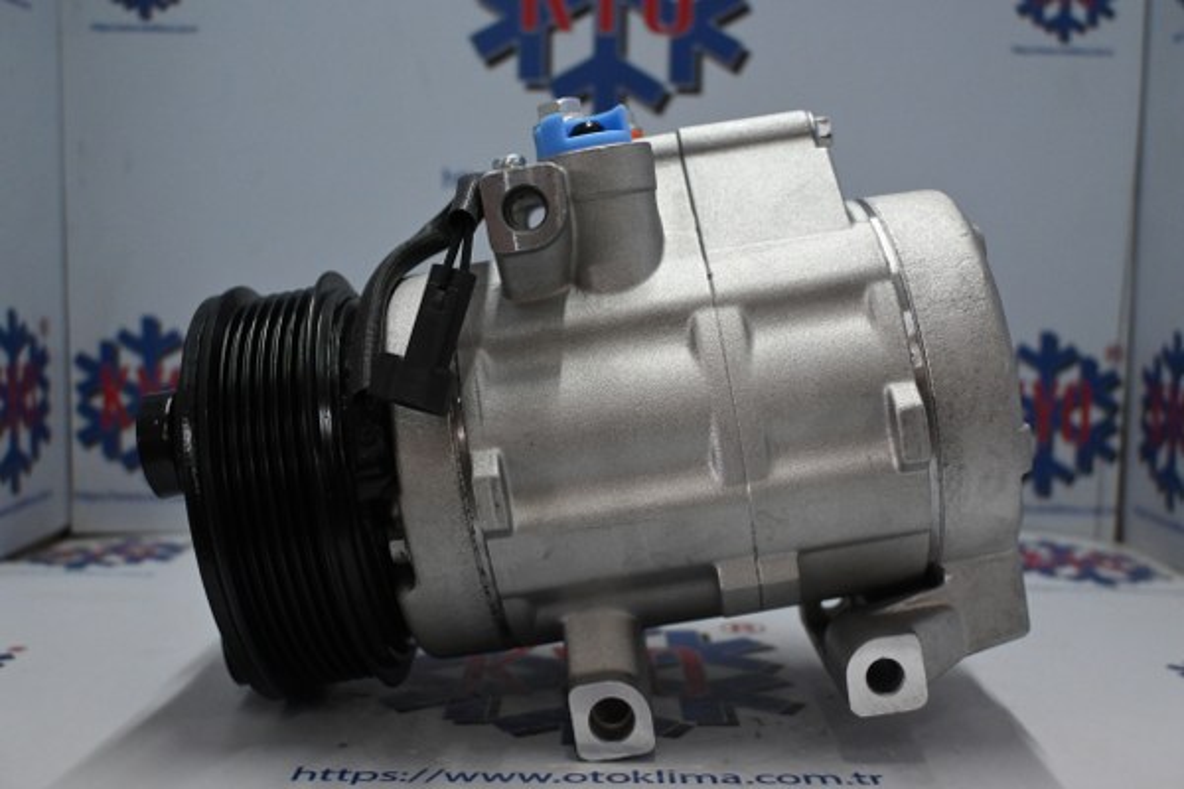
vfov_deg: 34.2
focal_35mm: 39
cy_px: 394
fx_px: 1283
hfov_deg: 49.6
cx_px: 592
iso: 2500
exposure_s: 1/125
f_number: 4.5
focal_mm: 26
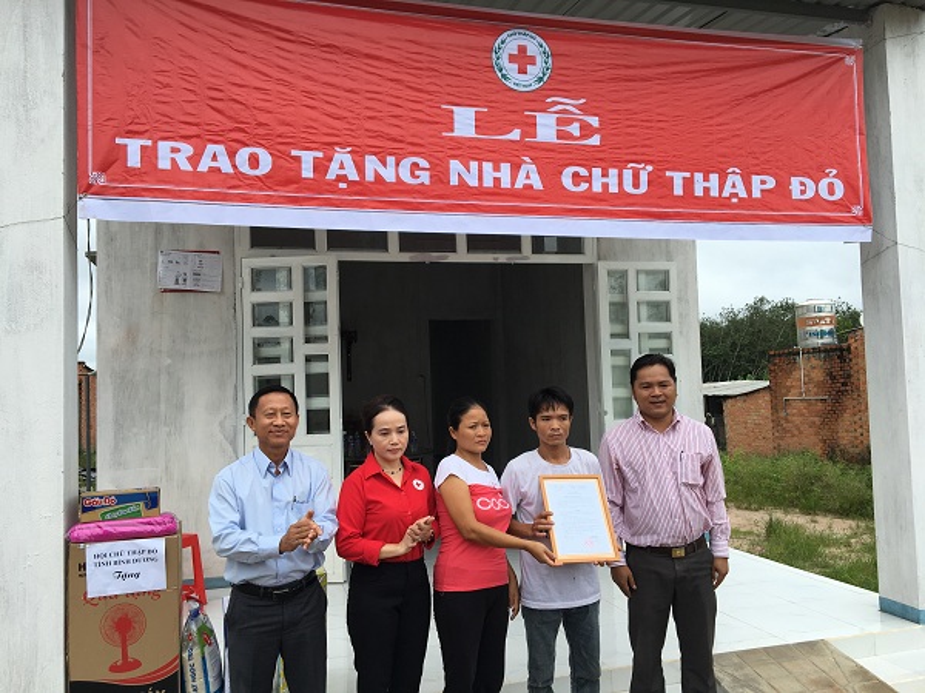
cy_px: 346
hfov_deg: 61.7
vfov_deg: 48.2
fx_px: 775
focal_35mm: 29
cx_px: 462
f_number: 2.2
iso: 25
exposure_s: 1/587
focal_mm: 4.15
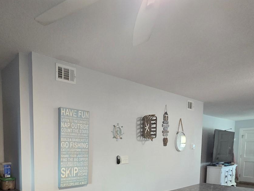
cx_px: 58
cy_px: 167
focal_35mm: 25
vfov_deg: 49.7
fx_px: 183
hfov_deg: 64.4
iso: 640
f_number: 2.2
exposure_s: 1/60
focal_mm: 2.2
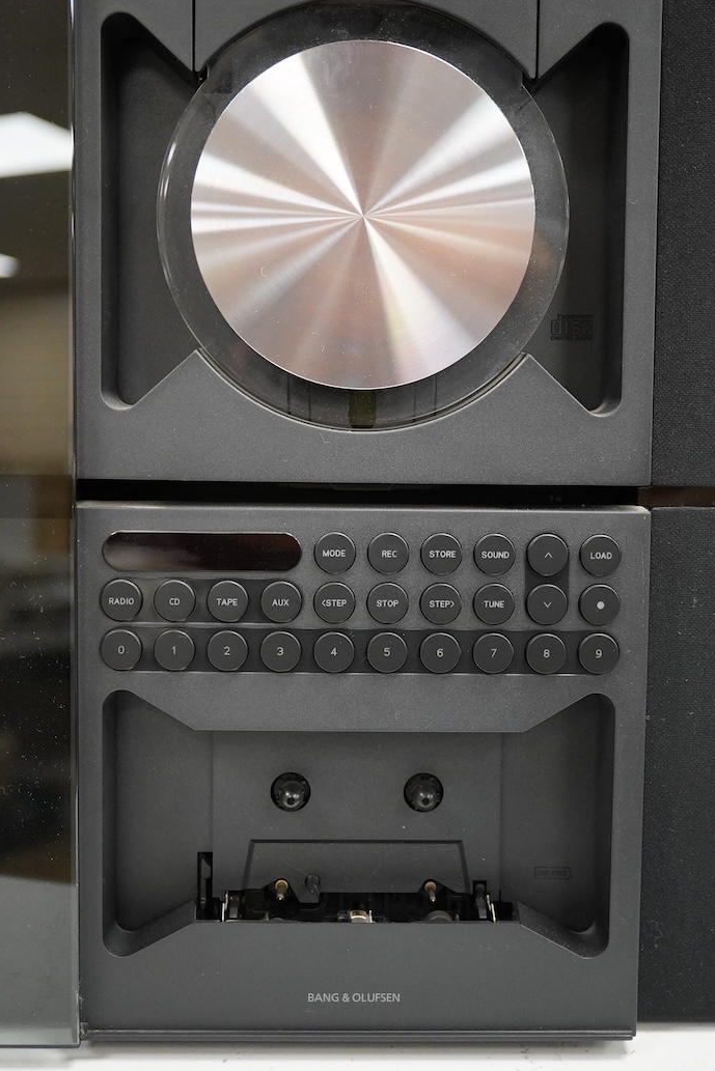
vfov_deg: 40.3
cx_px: 361
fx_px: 1459
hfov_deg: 27.5
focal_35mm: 49
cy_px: 505
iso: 3200
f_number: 5
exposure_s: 1/200
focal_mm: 30
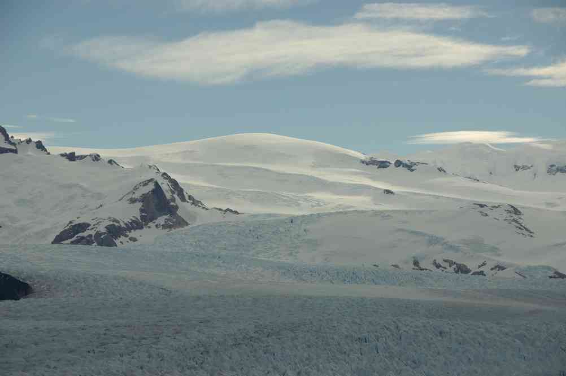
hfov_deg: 13.7
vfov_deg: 9.1
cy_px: 188
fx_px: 2356
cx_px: 283
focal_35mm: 150
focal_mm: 100
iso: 100
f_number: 11
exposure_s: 1/350
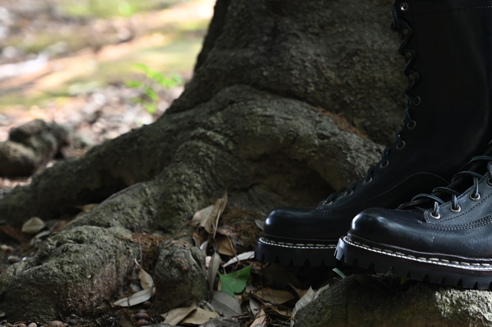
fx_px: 1748
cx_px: 293
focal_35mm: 128
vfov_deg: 10.7
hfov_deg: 16.0
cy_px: 173
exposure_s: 1/80
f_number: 4
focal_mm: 70
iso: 400
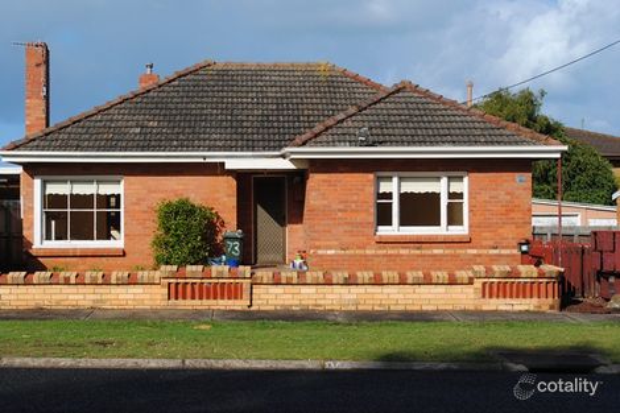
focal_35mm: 63
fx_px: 1085
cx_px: 310
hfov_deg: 31.9
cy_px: 206
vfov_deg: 21.6
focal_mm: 42
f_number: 9
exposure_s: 1/320
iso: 100
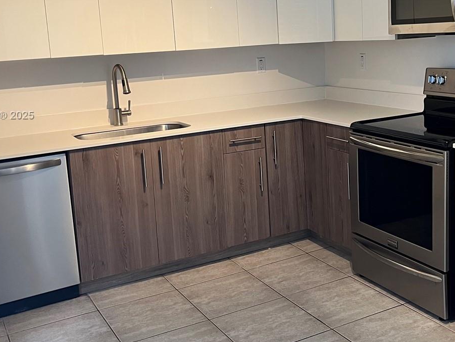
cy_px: 116
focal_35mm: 46
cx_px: 275
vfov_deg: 31.3
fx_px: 605
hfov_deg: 41.0
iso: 125
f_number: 1.6
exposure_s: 1/60
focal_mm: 5.1
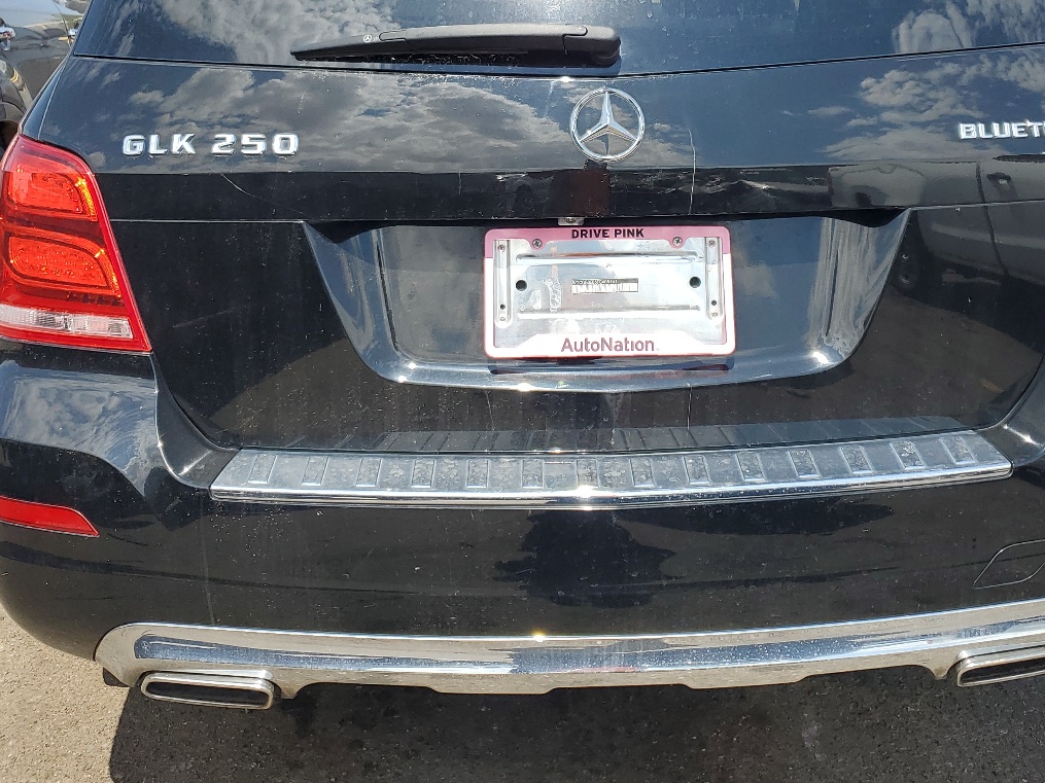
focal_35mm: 41
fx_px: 1238
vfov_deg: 34.6
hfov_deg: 45.7
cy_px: 219
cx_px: 592
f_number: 1.5
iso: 50
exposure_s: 1/2000
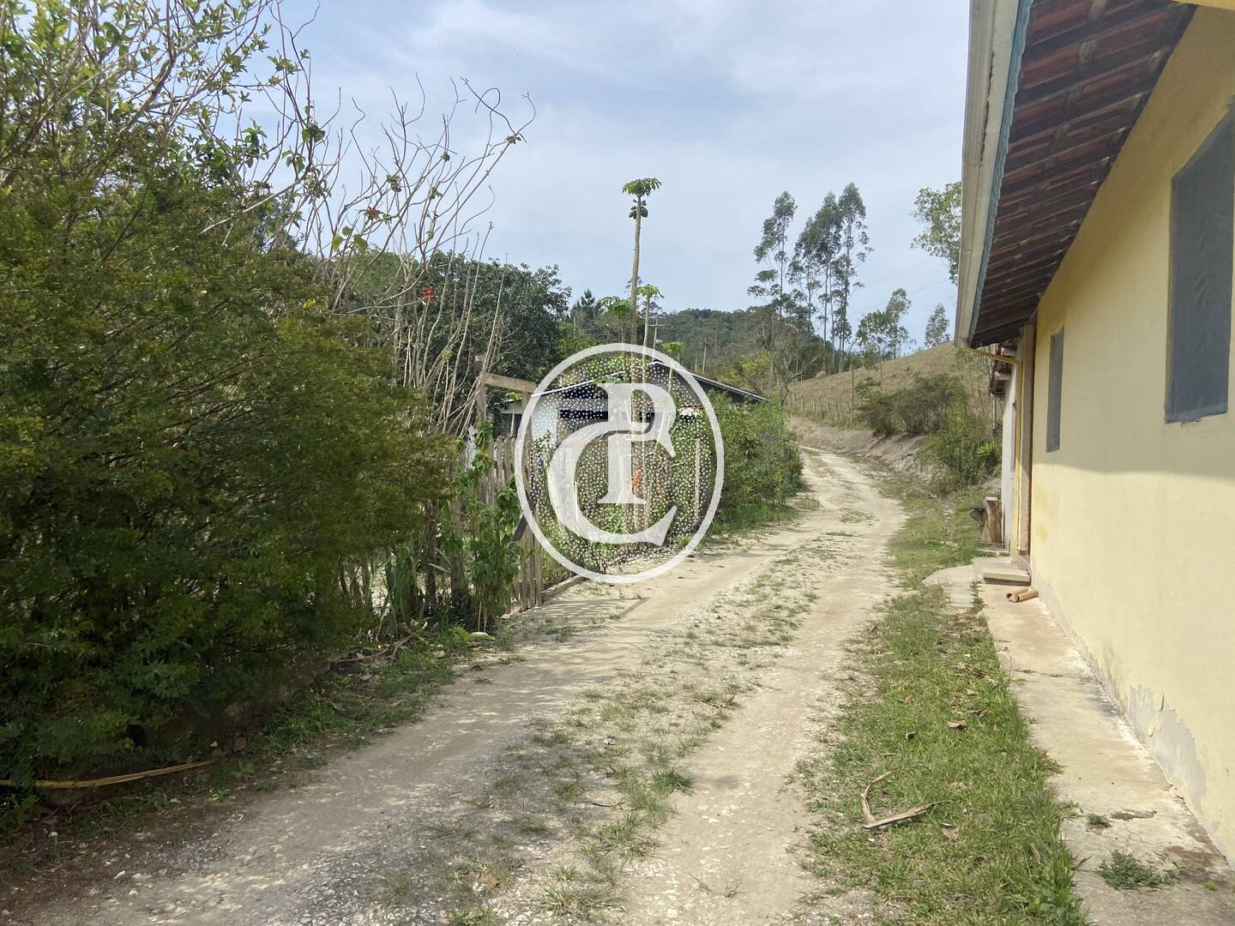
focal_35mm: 26
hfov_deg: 67.3
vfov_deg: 53.1
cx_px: 618
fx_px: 928
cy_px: 463
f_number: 1.8
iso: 32
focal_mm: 4.25
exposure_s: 1/3125
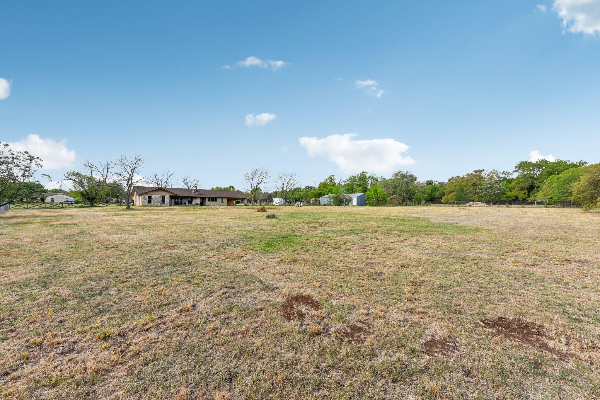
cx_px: 300
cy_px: 200
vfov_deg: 81.2
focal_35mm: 14
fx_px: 233
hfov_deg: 104.3
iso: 100
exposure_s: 1/320
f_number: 8
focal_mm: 14
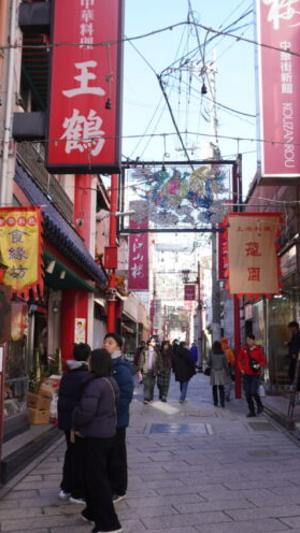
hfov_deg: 31.2
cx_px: 152
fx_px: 537
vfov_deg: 52.8
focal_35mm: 38
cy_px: 266
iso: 100
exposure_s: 1/100
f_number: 5
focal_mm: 16
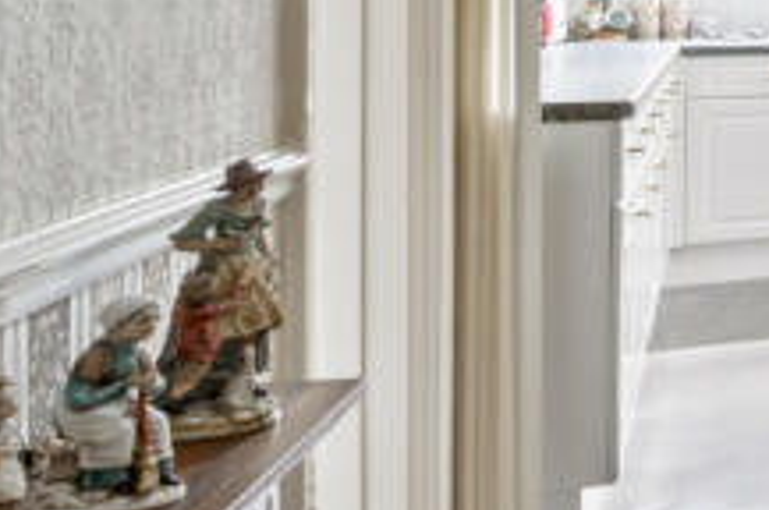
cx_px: 1662
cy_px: -19
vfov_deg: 19.8
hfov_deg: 17.3
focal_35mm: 66
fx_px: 1408
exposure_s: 5
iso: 200
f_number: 16
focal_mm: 14
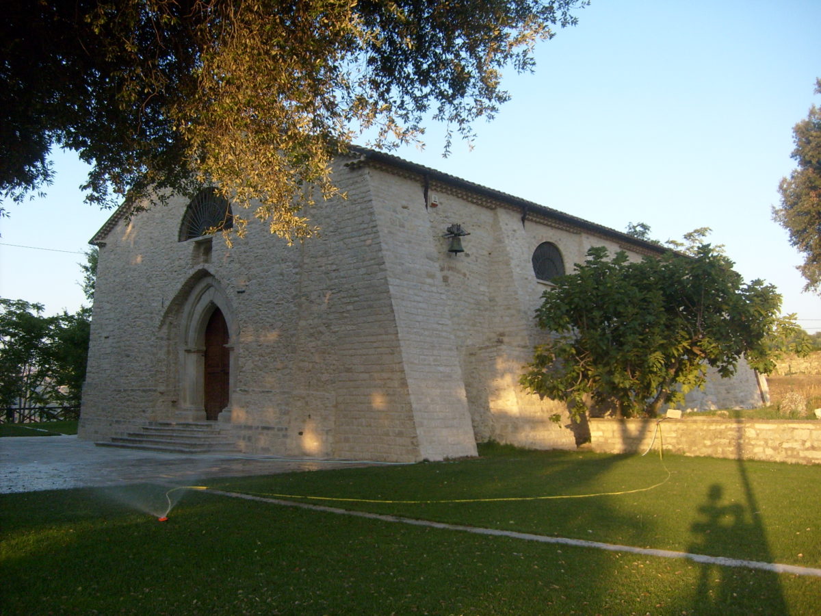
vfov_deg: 40.7
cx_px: 410
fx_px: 830
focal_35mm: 35
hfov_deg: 52.6
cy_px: 308
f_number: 2.8
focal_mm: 5.8
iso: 80
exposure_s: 1/350
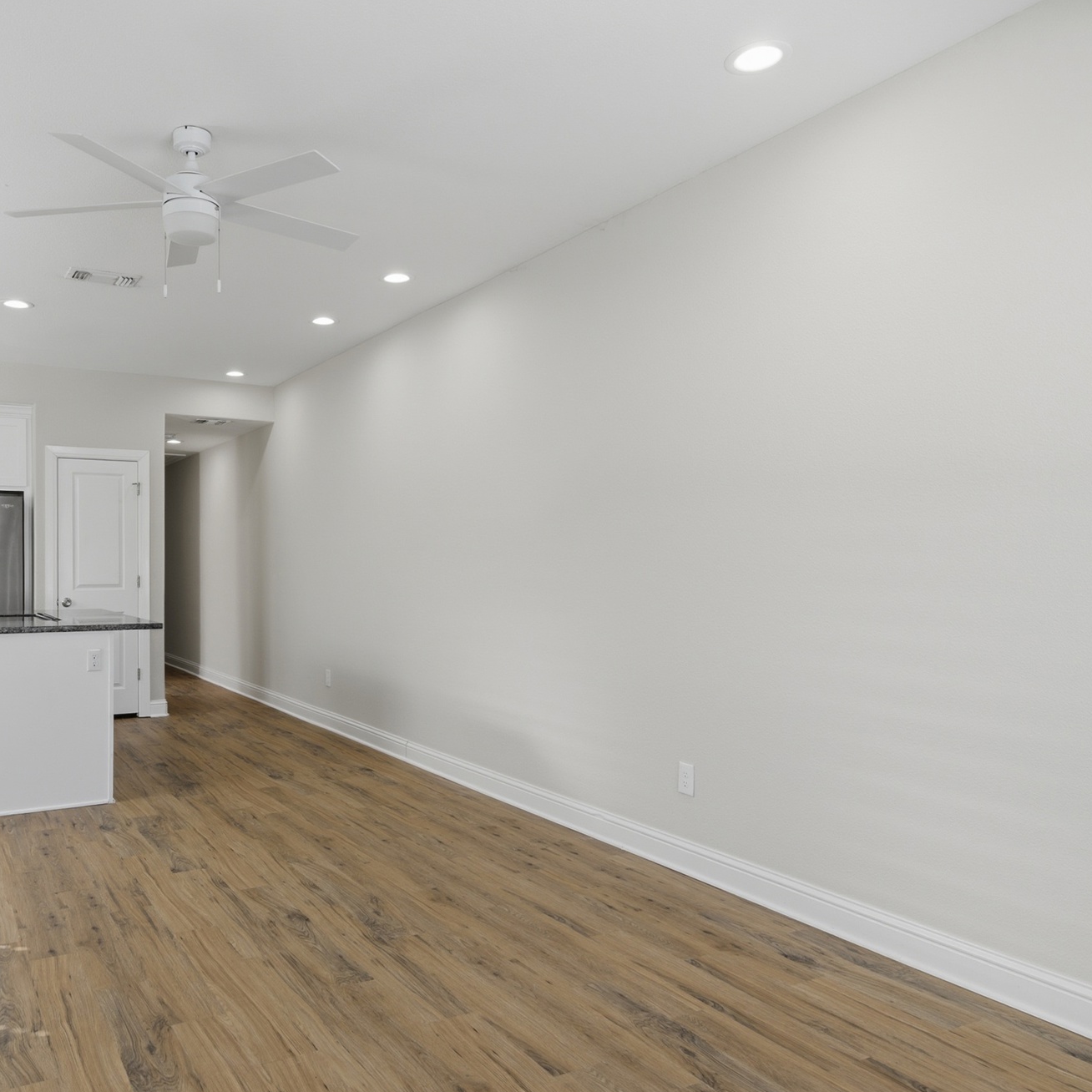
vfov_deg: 60.9
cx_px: 375
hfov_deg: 59.7
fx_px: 928
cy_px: 568
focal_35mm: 26
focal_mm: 16
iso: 100
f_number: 9
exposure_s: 1/30
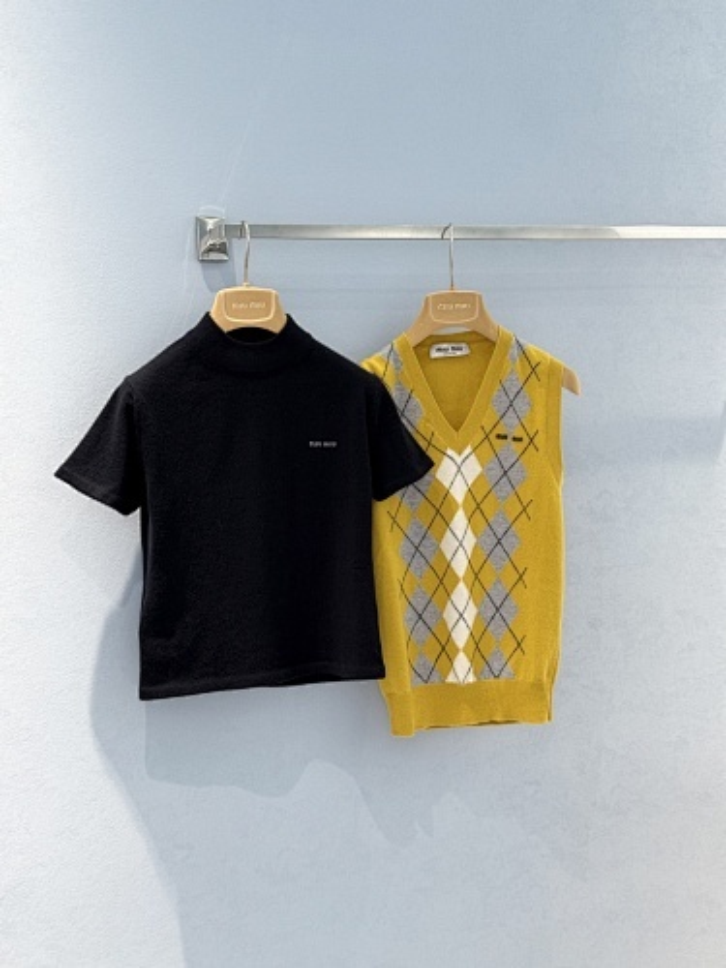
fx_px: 1342
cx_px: 363
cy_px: 484
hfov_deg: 30.3
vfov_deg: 39.7
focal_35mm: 48
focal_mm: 6.76
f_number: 1.78
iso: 50
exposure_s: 1/50
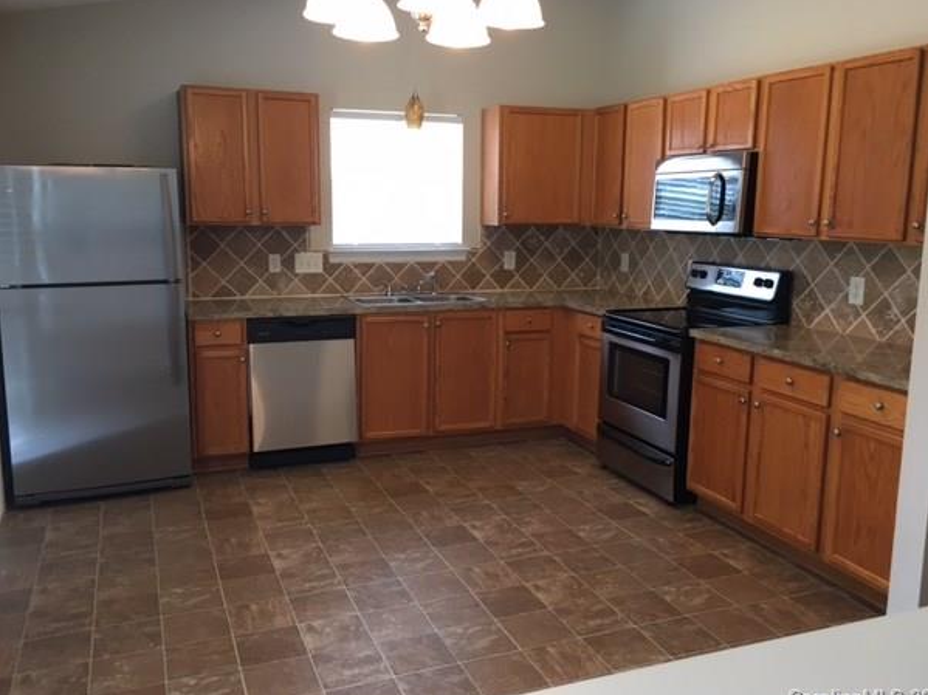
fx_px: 831
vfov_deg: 45.4
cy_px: 341
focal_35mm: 31
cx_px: 469
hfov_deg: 58.4
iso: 64
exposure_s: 1/30
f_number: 2.2
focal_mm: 4.15
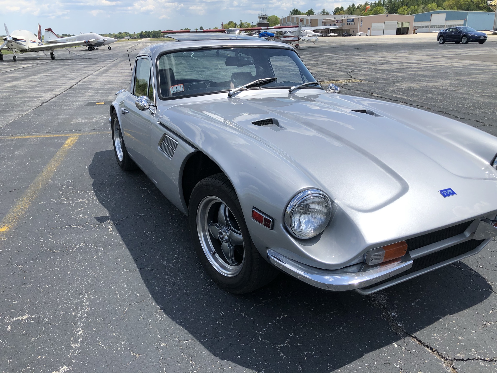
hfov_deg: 63.4
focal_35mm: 28
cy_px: 186
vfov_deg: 49.7
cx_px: 248
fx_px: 402
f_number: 1.8
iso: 20
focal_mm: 3.99
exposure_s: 1/2404
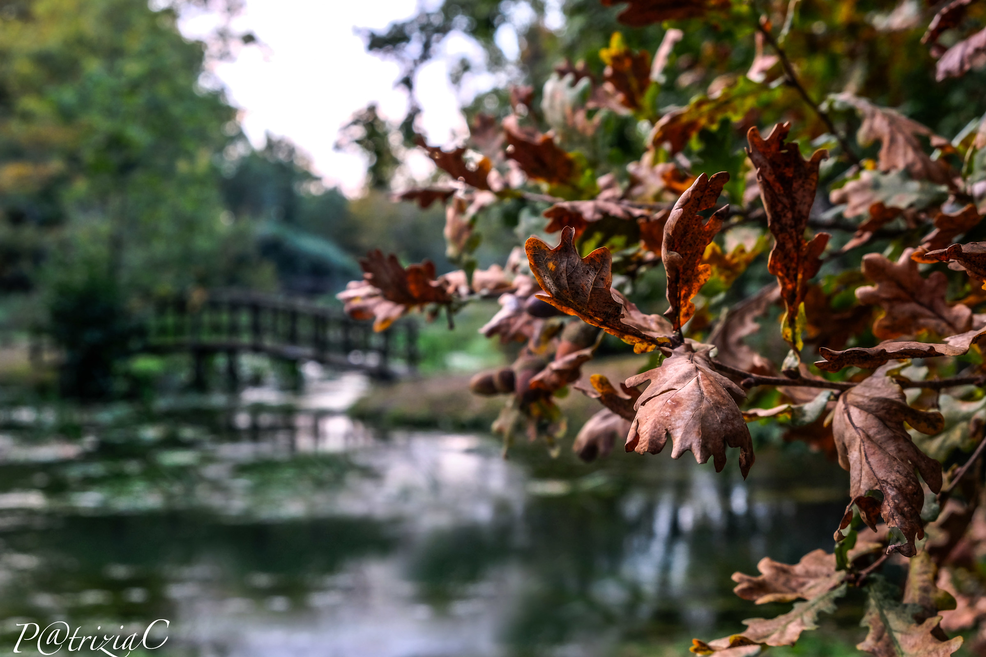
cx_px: 493
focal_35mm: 42
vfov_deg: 31.9
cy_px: 328
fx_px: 1150
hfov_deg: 46.4
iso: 800
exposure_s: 1/50
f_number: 6.4
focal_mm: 27.7
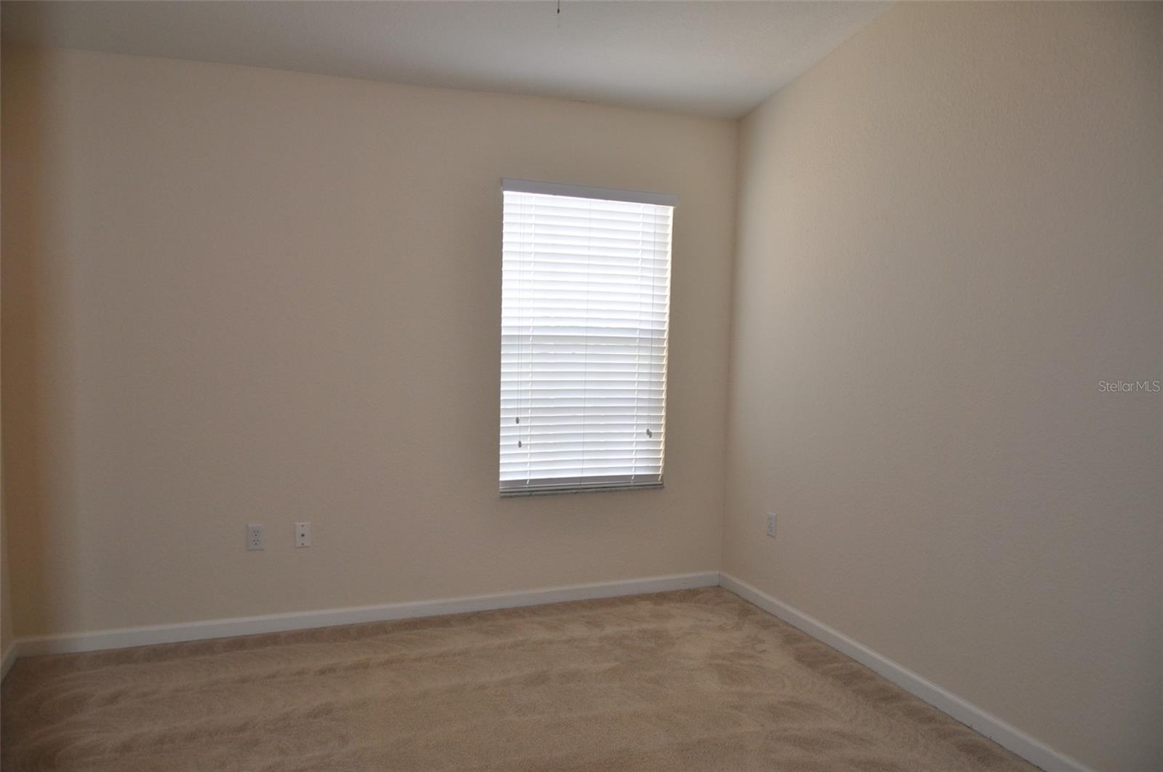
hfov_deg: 67.5
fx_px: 871
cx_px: 582
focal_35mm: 27
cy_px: 386
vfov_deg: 47.8
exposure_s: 1/125
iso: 450
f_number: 3.5
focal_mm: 18
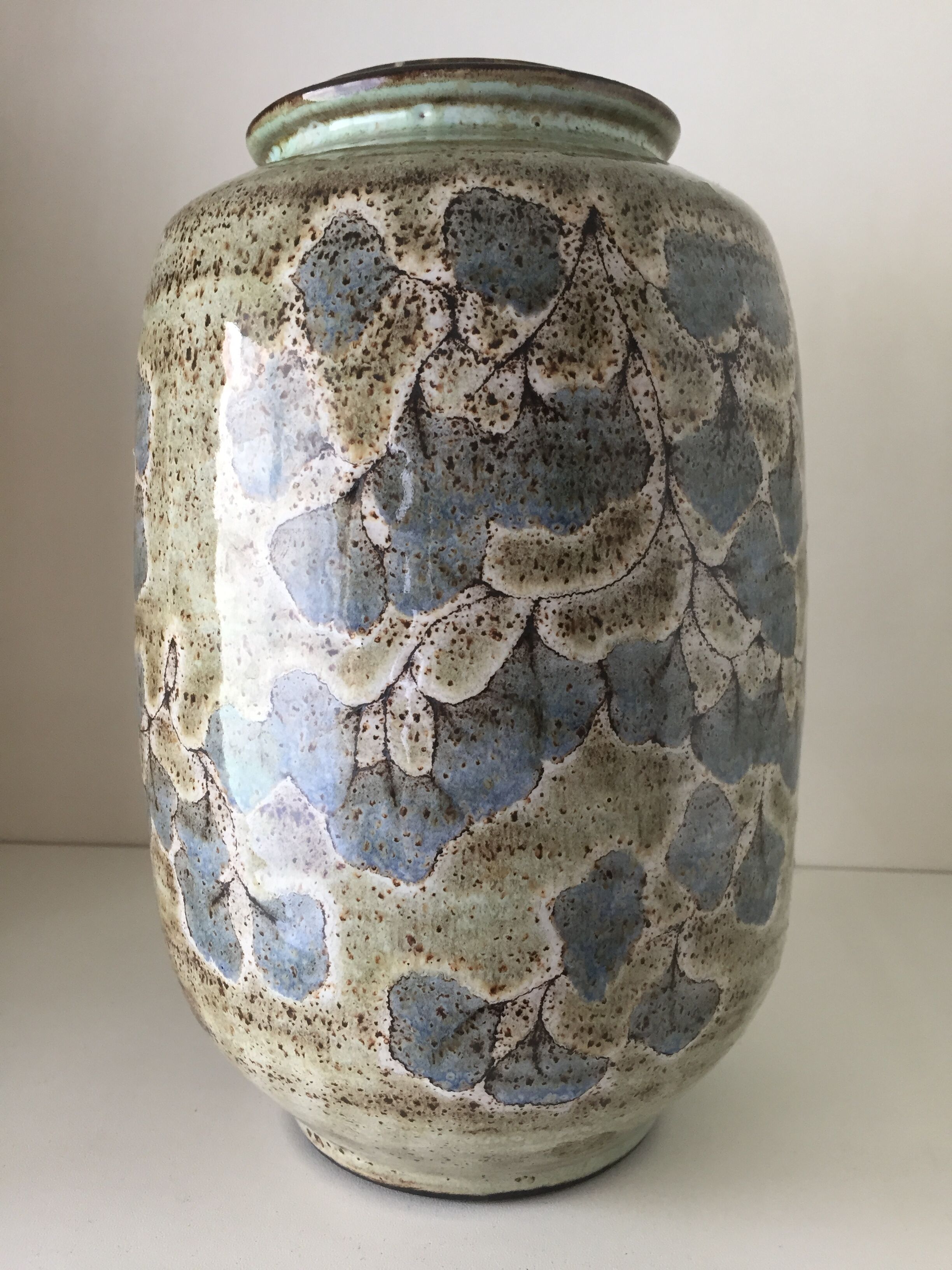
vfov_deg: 61.7
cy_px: 635
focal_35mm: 29
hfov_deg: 48.2
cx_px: 476
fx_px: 1063
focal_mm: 4.15
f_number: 2.2
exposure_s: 1/33
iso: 100
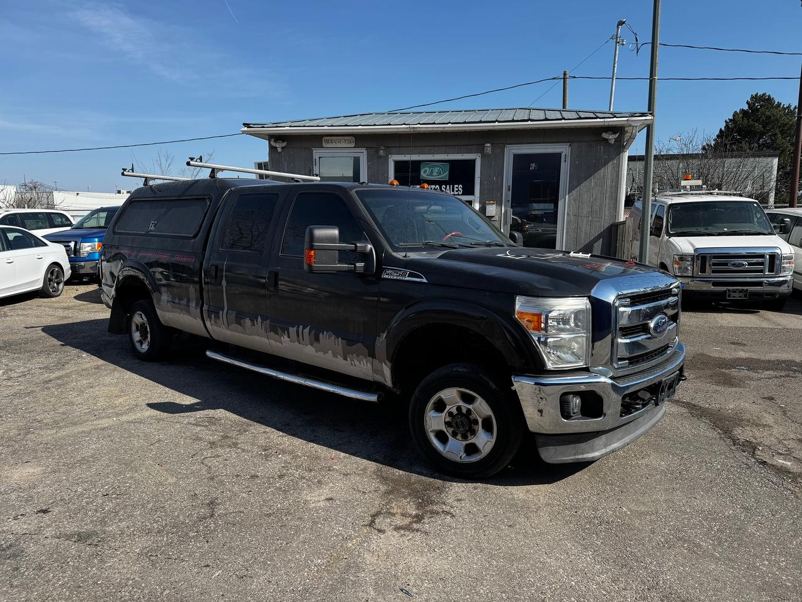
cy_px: 301
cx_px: 401
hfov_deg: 71.6
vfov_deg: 56.8
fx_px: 556
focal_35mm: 24
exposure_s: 1/3096
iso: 80
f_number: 1.78
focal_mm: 6.76
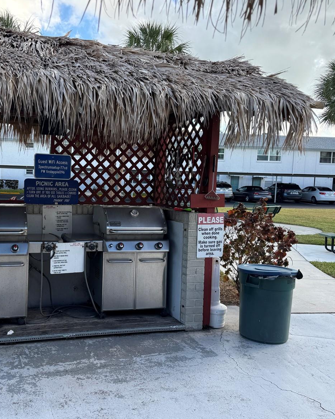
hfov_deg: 44.6
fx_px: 397
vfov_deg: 55.7
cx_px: 92
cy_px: 212
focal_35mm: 32
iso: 80
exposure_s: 1/739
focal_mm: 6.76
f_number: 1.78
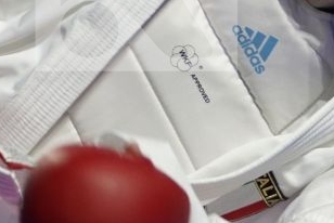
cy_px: -27
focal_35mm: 794
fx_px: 7373
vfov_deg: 1.7
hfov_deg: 2.6
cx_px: -231
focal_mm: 136
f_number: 2.8
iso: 1250
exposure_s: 1/1000
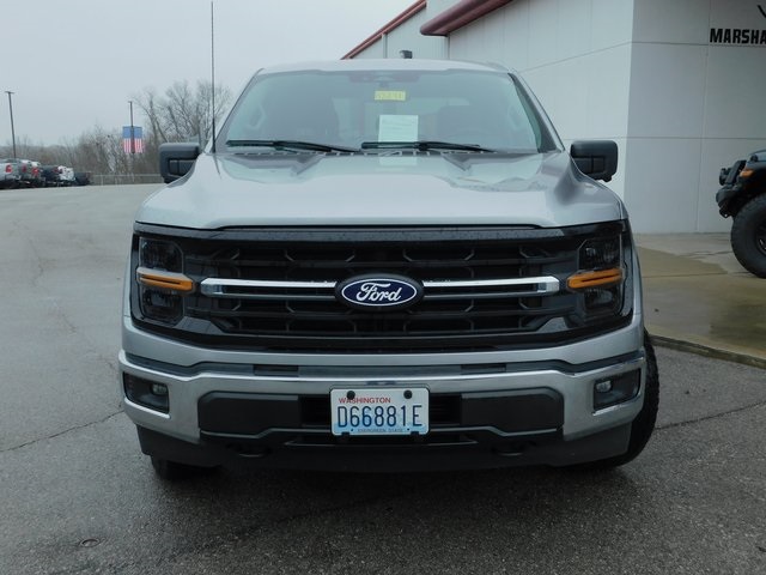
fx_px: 797
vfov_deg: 39.7
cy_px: 288
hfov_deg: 51.4
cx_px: 383
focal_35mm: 36
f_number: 3.5
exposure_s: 1/500
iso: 125
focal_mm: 6.3
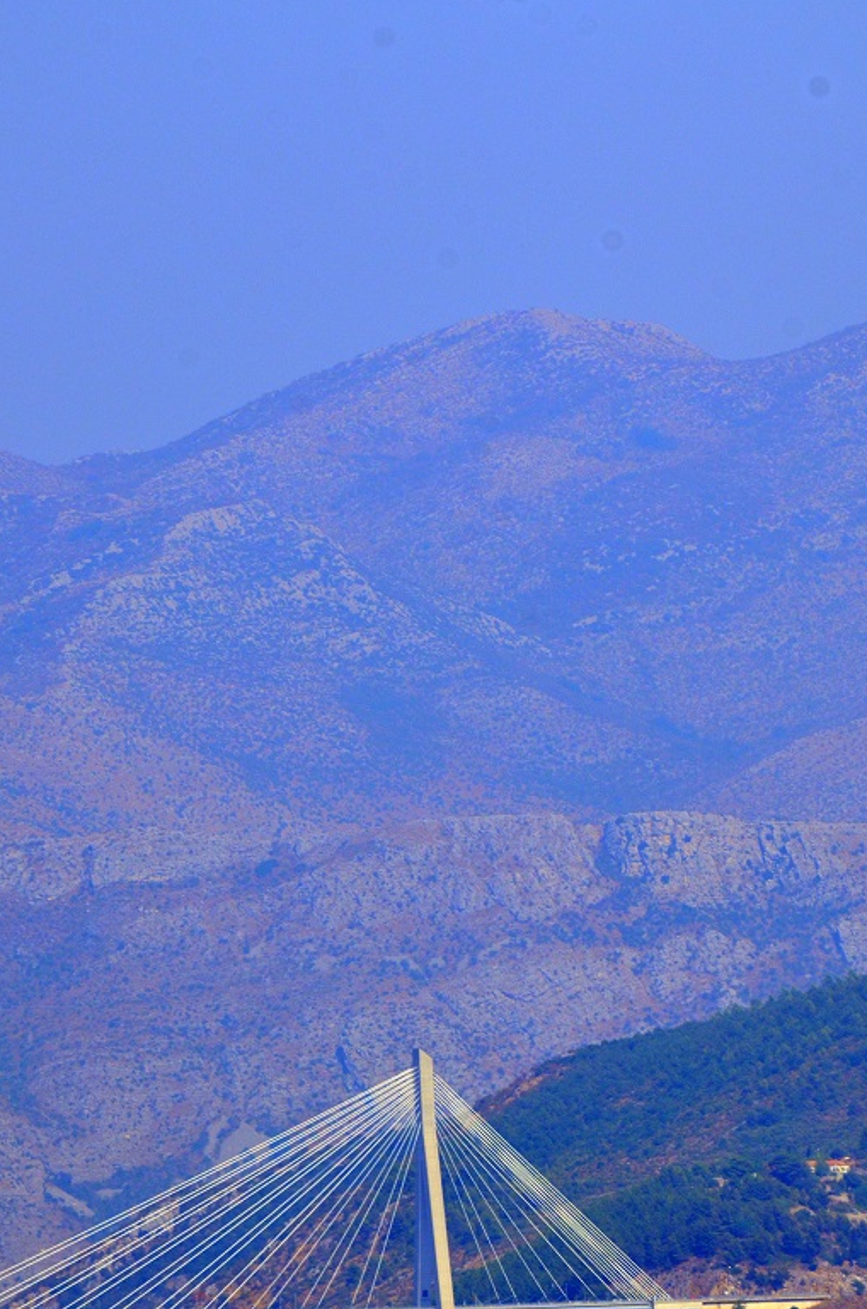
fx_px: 19223
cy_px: 710
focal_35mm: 530
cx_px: 479
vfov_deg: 3.9
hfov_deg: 2.6
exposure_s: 1/1250
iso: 640
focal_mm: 300
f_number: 9
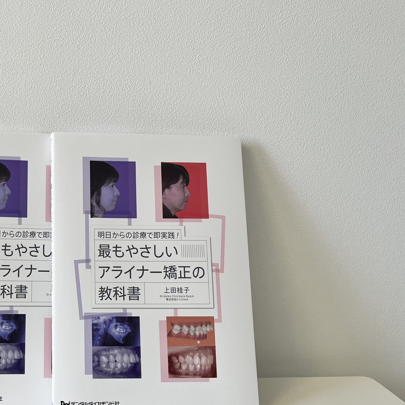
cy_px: 256
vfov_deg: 42.5
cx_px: 62
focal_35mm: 39
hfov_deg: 40.4
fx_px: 516
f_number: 1.6
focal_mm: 5.1
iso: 80
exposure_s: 1/100
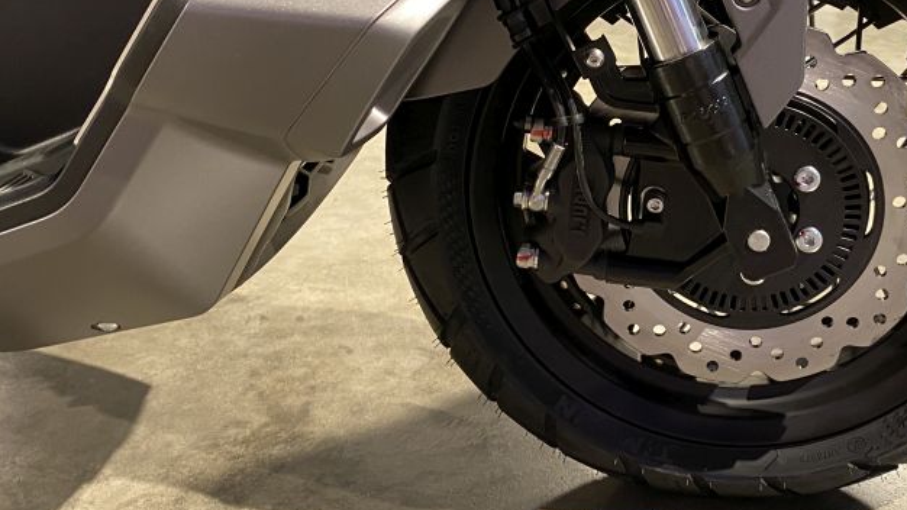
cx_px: 571
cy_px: 146
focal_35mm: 48
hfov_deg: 42.6
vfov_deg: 24.7
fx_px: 1154
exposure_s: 1/50
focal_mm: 4.25
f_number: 1.8
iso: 250
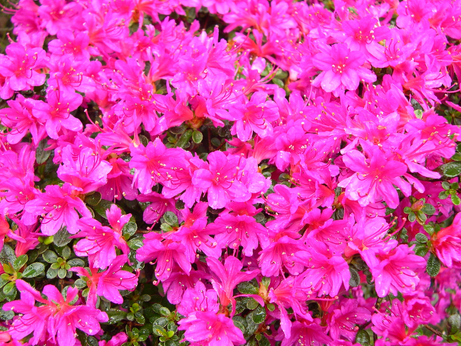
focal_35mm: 42
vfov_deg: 34.3
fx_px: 559
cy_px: 177
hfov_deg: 44.8
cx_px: 212
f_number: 2.8
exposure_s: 1/123
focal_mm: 8
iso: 100
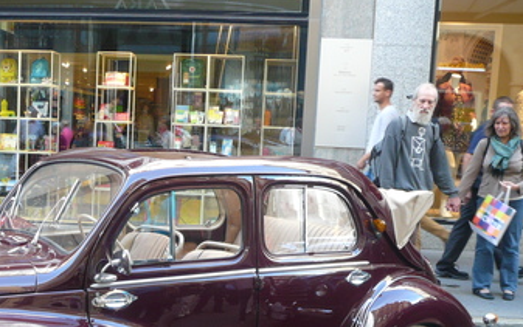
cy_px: 265
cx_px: 126
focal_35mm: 57
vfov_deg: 22.4
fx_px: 813
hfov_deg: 34.8
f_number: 3
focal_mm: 5.4
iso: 100
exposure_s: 1/50
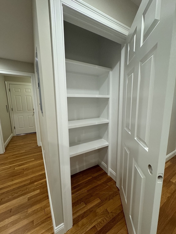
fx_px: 95
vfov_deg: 102.1
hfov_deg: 85.7
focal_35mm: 14
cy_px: 117
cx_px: 88
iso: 320
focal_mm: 2.22
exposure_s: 1/120
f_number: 2.2
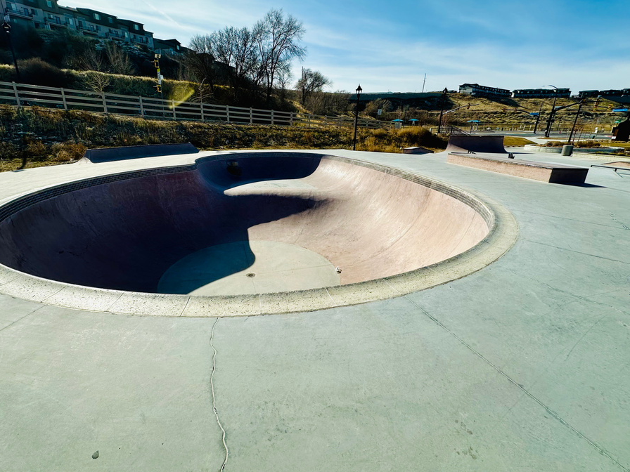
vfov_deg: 78.0
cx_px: 273
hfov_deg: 93.9
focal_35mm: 16
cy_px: 220
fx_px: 291
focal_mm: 2.22
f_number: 2.2
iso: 50
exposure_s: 1/2882
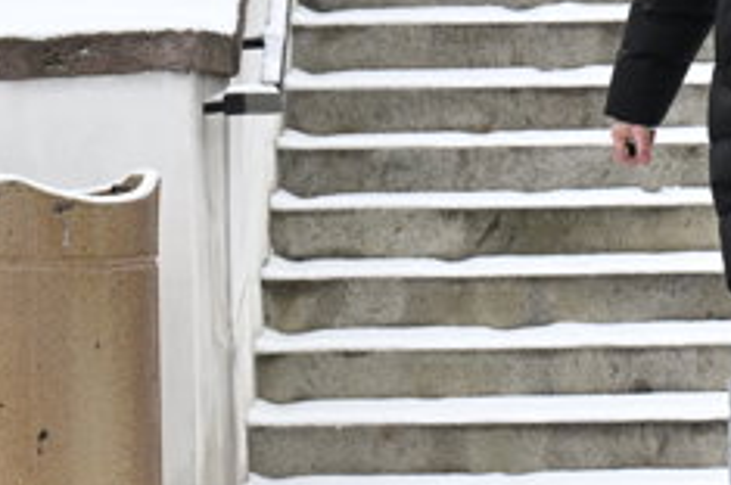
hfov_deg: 4.2
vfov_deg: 2.8
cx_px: 887
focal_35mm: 485
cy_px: 242
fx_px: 9835
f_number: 5.6
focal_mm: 110
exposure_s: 1/800
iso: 1250
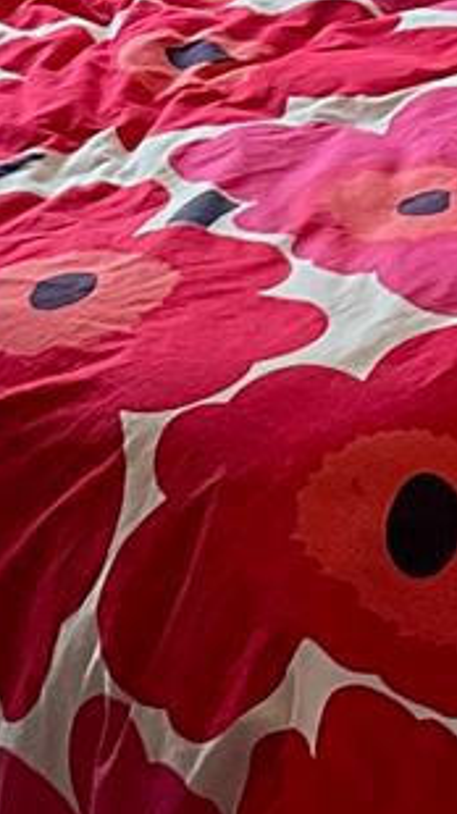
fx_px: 4510
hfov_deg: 5.8
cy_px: -333
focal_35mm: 209
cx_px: 37
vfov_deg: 10.0
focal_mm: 3
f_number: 1.8
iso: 64
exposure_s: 1/60
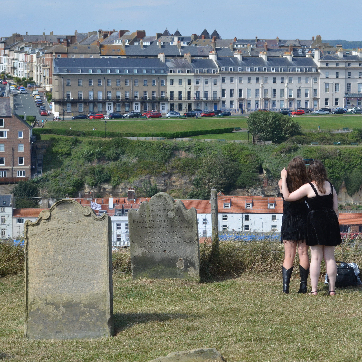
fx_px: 1333
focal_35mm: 113
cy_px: 187
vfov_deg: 15.5
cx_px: 265
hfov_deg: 15.4
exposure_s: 1/400
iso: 200
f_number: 10
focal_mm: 55
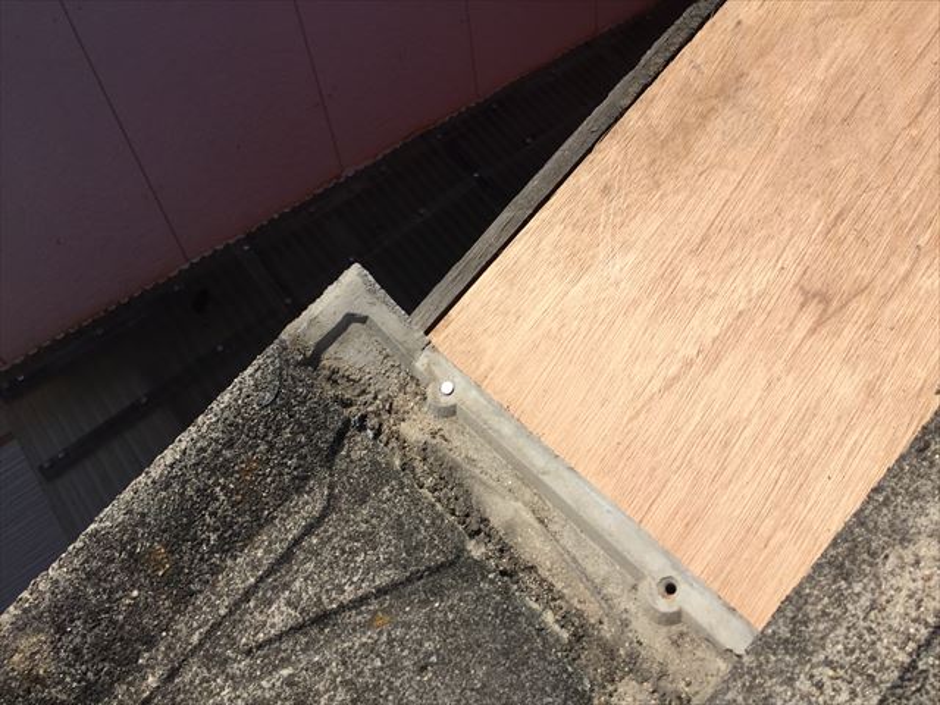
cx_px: 470
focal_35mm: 29
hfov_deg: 61.7
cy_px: 352
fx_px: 787
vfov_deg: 48.2
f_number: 2.2
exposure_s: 1/2825
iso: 32
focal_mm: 4.15
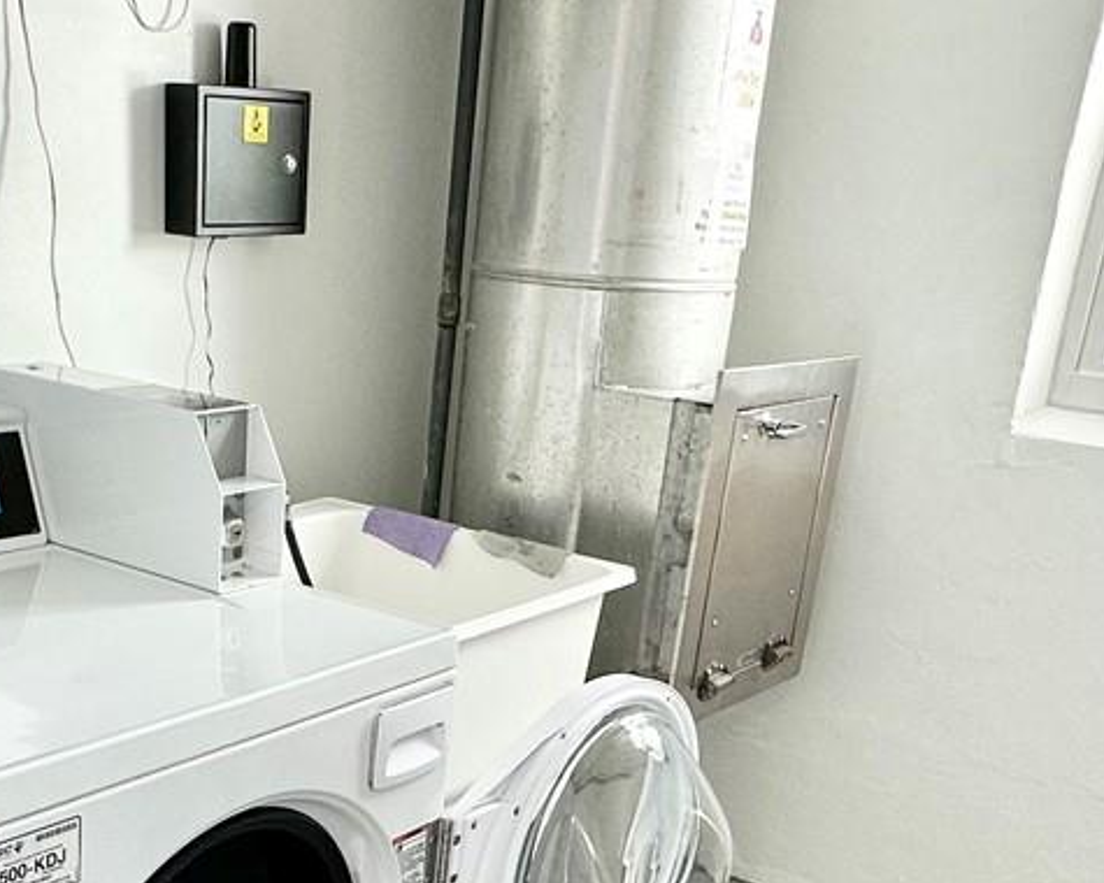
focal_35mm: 46
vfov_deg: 31.5
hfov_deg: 39.7
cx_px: 342
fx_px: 1503
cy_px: 758
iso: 125
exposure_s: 1/120
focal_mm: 2.22
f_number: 2.2
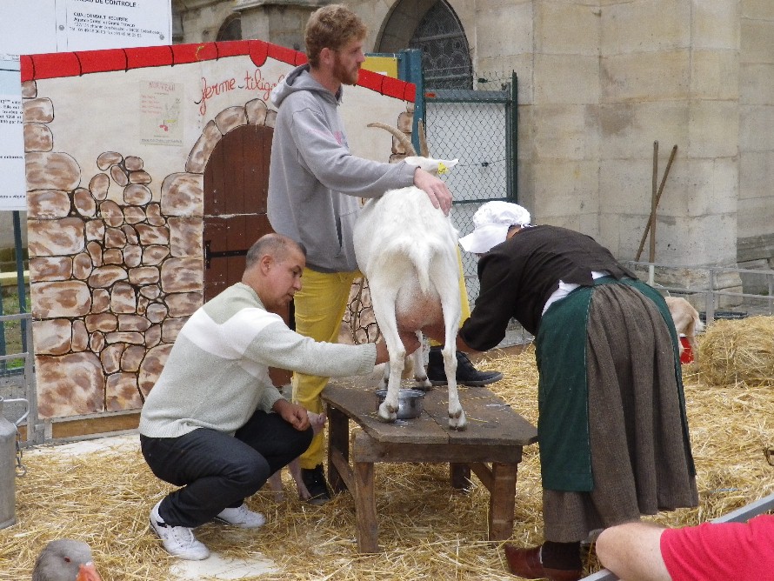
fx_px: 1029
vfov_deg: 31.5
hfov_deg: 41.2
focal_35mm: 46
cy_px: 290
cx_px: 387
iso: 160
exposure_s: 1/60
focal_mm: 8.2
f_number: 4.2
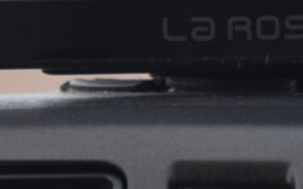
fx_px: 3165
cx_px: 251
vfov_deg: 3.4
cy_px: -216
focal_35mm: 383
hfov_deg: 5.5
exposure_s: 1/160
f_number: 6.3
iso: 400
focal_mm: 55
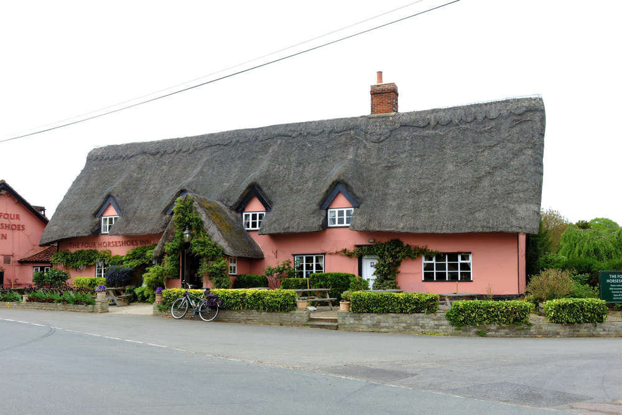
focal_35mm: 32
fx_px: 553
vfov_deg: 41.1
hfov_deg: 58.7
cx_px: 311
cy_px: 208
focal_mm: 21.4
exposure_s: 1/210
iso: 320
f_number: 11
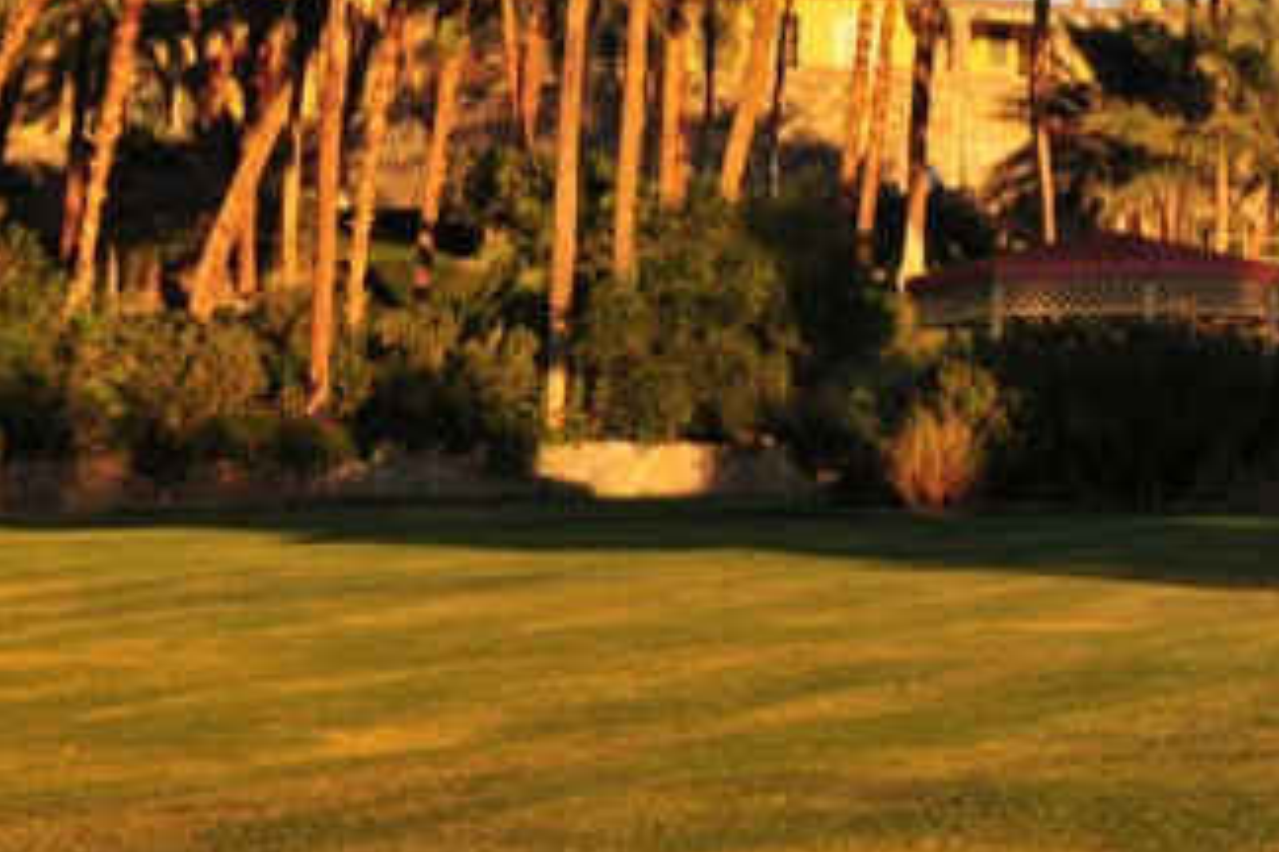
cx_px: 1165
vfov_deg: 10.8
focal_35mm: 123
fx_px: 4370
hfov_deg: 16.4
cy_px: -387
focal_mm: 26
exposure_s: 1/250
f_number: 8
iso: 200
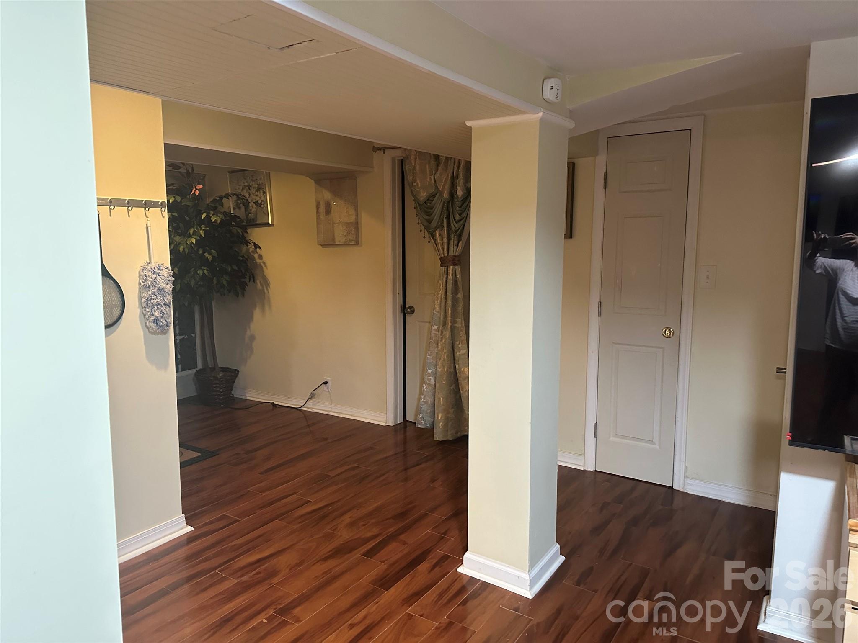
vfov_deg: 56.8
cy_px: 322
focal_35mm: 24
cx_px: 429
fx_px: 595
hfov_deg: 71.6
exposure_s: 1/60
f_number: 1.78
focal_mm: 6.86
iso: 640
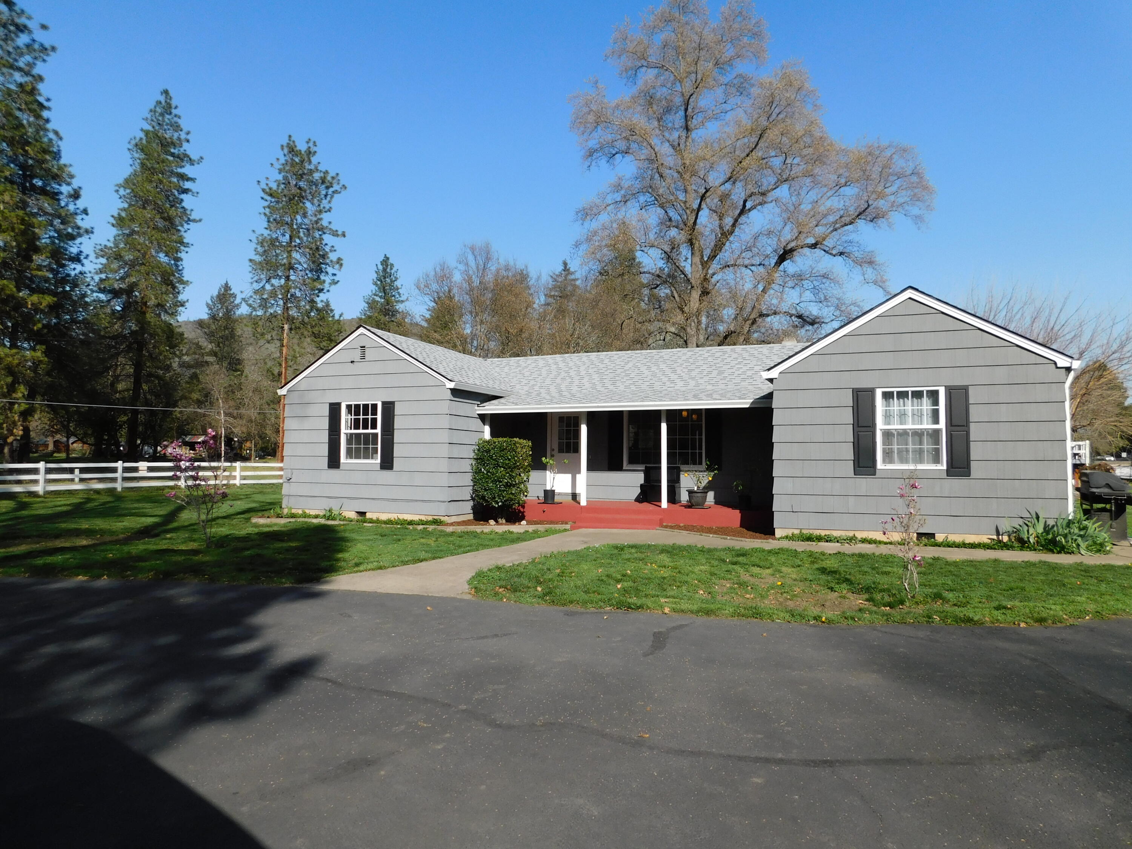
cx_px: 566
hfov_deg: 73.9
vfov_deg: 58.9
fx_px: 752
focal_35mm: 23
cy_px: 424
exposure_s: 1/500
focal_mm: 4
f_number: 6
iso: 125
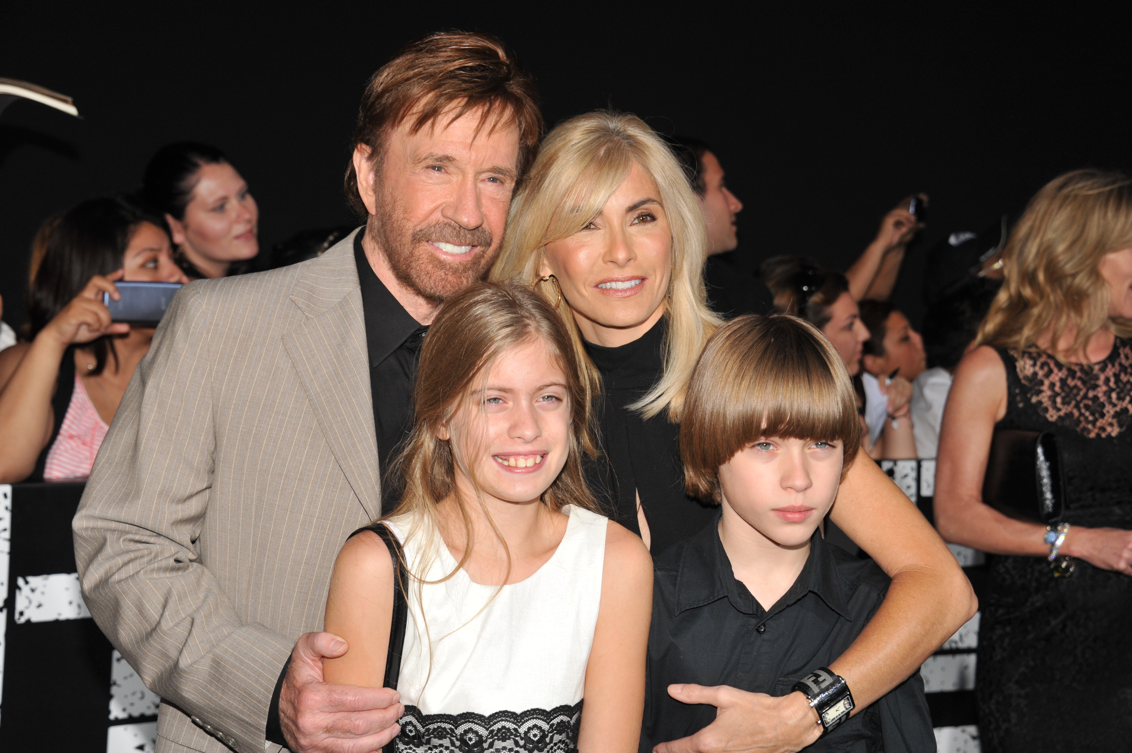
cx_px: 566
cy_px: 376
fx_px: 2200
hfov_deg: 28.9
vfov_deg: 19.4
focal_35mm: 70
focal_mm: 70
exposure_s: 1/500
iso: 1000
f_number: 6.3
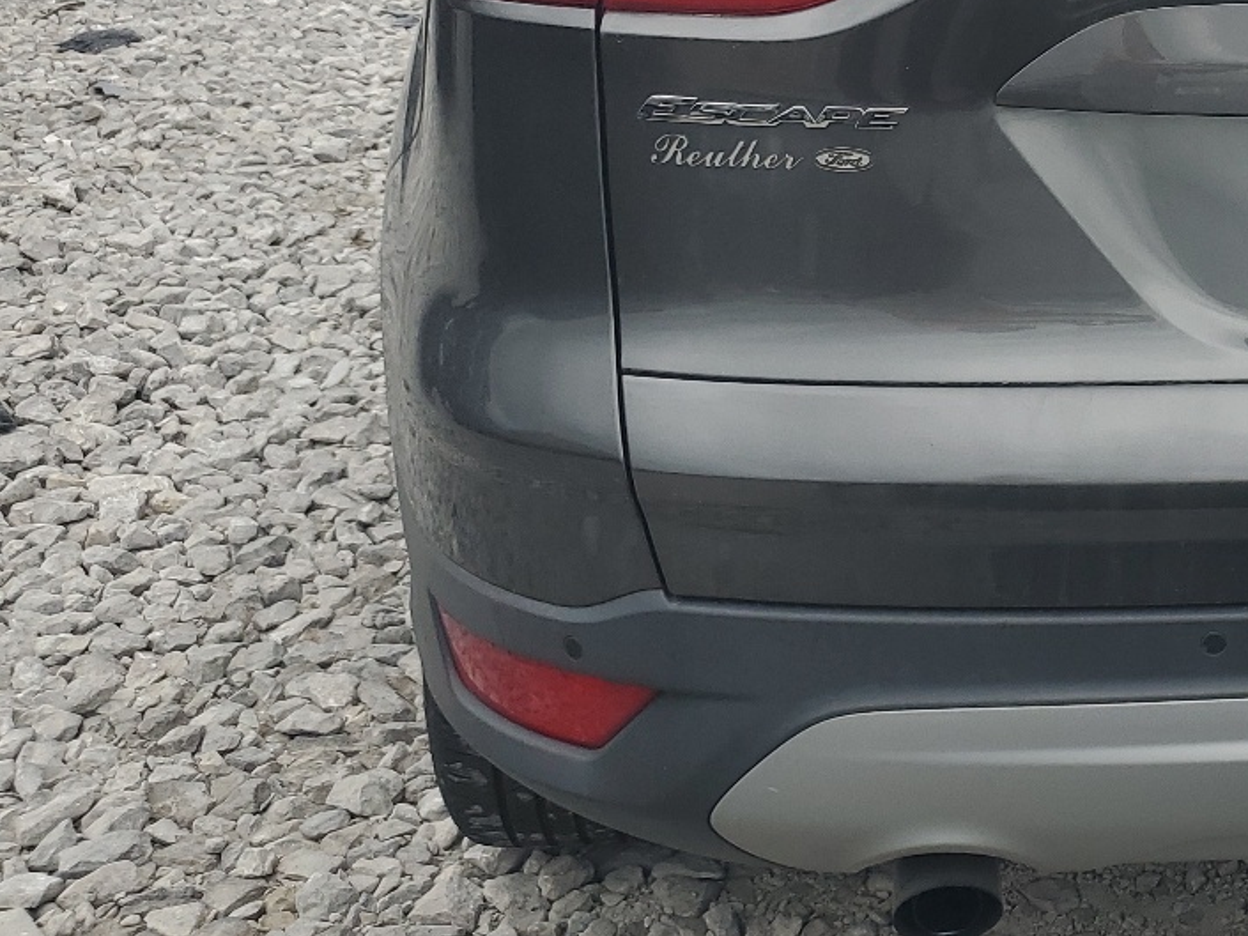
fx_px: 2127
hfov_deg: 29.1
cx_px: 1414
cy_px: 115
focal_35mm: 59
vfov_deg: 24.2
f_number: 1.5
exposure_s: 1/1000
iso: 50
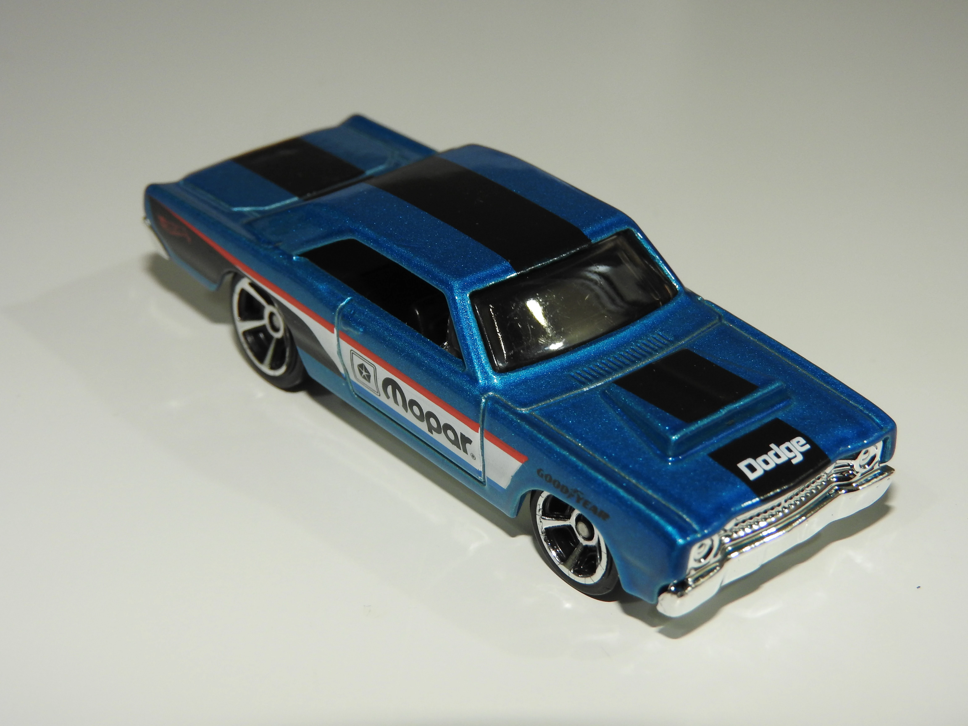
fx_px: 1957
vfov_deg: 21.0
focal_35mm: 70
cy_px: 363
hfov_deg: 27.8
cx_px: 484
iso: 200
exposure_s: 1/30
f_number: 5
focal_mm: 12.5
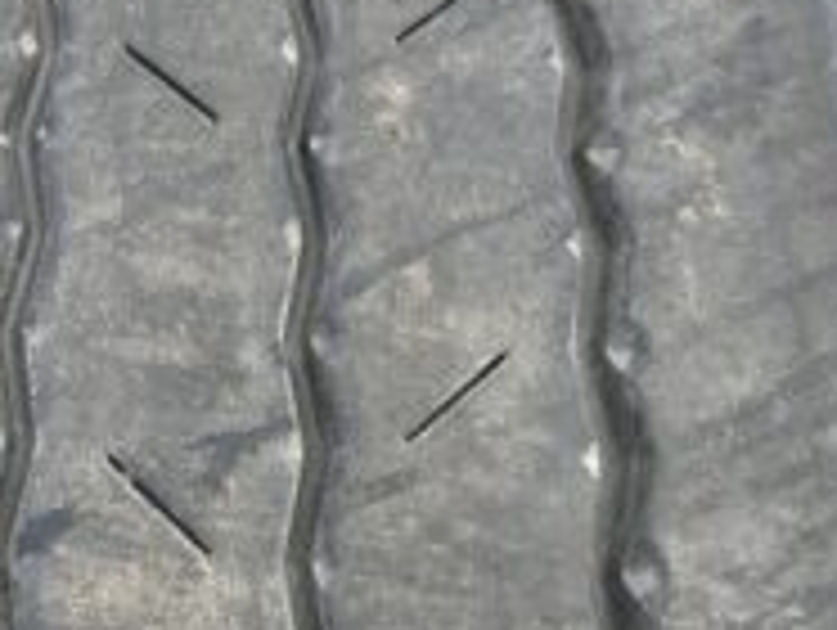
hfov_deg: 31.4
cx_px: 176
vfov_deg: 23.9
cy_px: 83
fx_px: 1453
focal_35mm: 60
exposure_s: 1/853
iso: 50
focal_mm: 5.7
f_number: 1.5
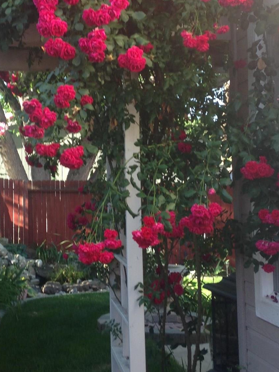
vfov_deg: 28.9
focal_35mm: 67
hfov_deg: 21.8
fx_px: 720
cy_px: 155
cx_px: 85
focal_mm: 4.12
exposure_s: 1/132
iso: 50
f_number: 2.4
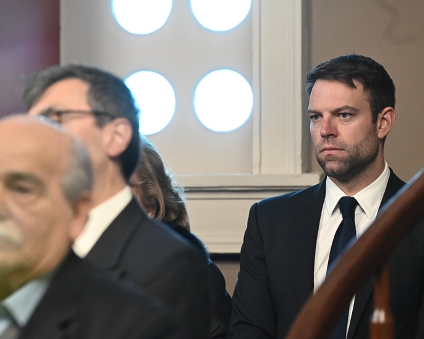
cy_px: 169
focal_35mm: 272
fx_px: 3413
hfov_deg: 7.1
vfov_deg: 5.7
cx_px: 196
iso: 6400
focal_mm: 200
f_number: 4.5
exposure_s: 1/160
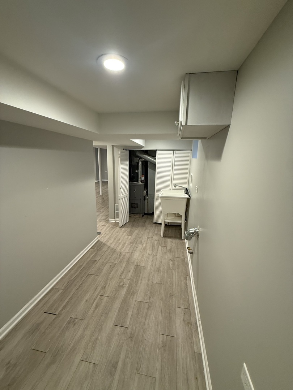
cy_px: 195
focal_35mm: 14
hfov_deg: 85.7
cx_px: 146
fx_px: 158
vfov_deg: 102.1
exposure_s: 1/60
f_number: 2.2
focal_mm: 2.22
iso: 250
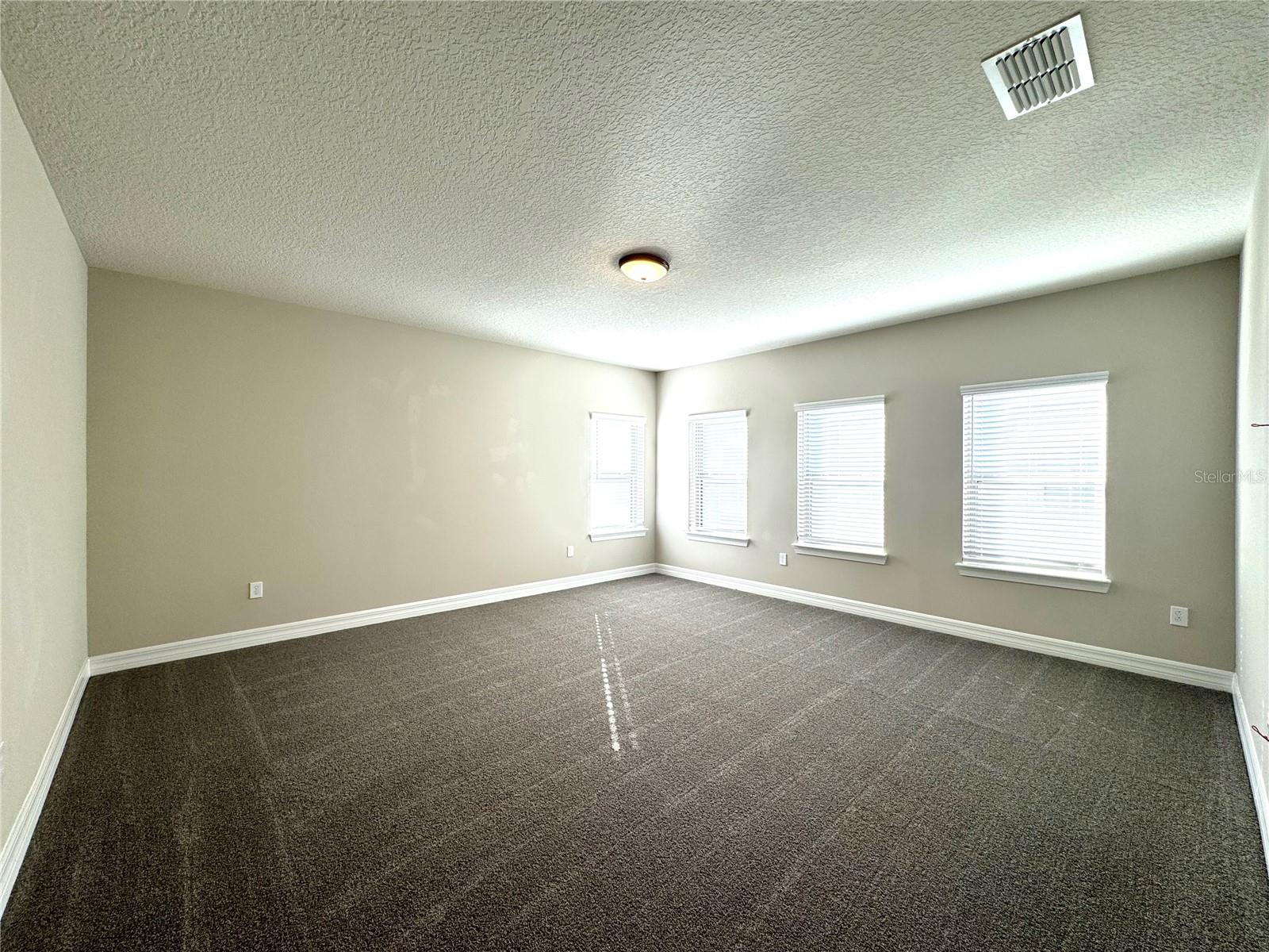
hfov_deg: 102.1
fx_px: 513
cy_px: 476
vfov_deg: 85.7
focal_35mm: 14
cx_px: 634
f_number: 2.2
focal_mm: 2.22
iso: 50
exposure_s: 1/99
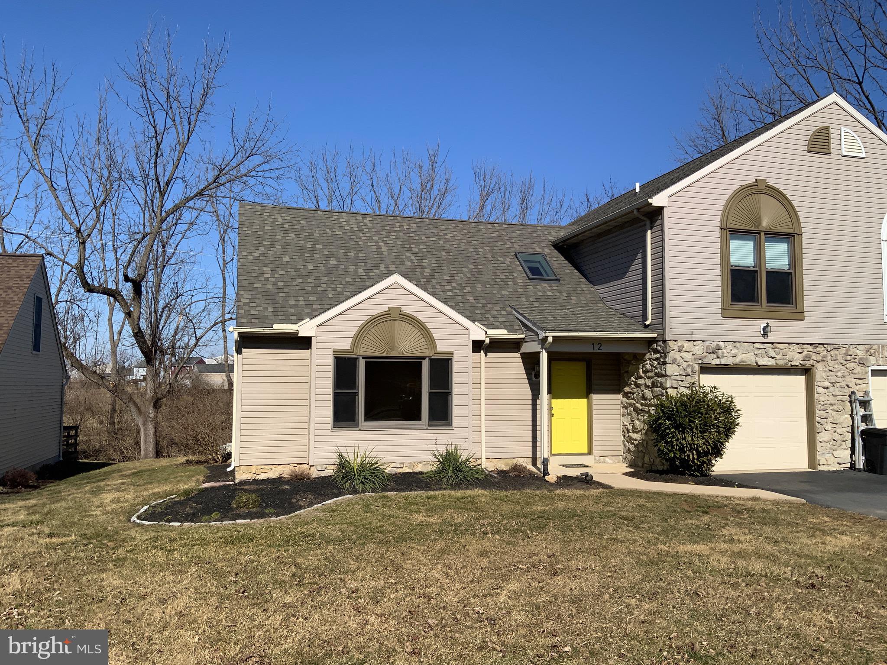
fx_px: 743
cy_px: 332
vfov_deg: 48.2
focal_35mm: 29
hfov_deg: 61.7
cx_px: 444
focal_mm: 3
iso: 20
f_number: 1.8
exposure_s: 1/3125
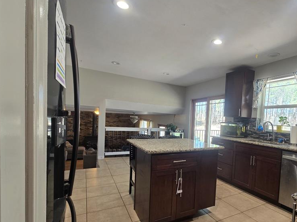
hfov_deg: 85.3
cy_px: 130
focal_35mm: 18
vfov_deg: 71.0
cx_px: 193
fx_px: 154
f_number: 2.2
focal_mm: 2.2
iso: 125
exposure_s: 1/54.9
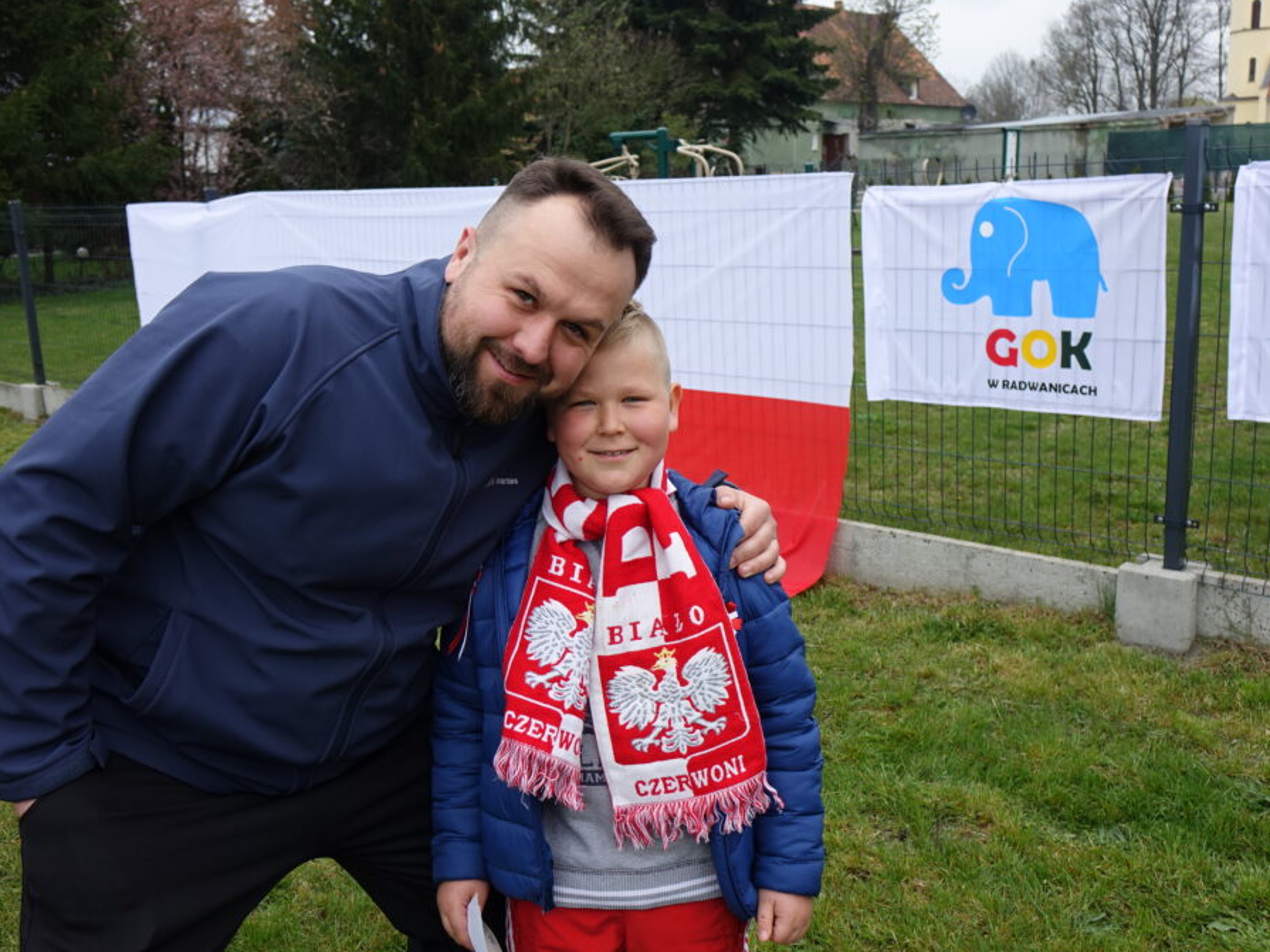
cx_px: 631
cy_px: 477
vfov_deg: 42.9
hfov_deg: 55.4
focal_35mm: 33
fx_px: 1211
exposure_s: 1/200
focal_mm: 11.13
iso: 125
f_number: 3.5
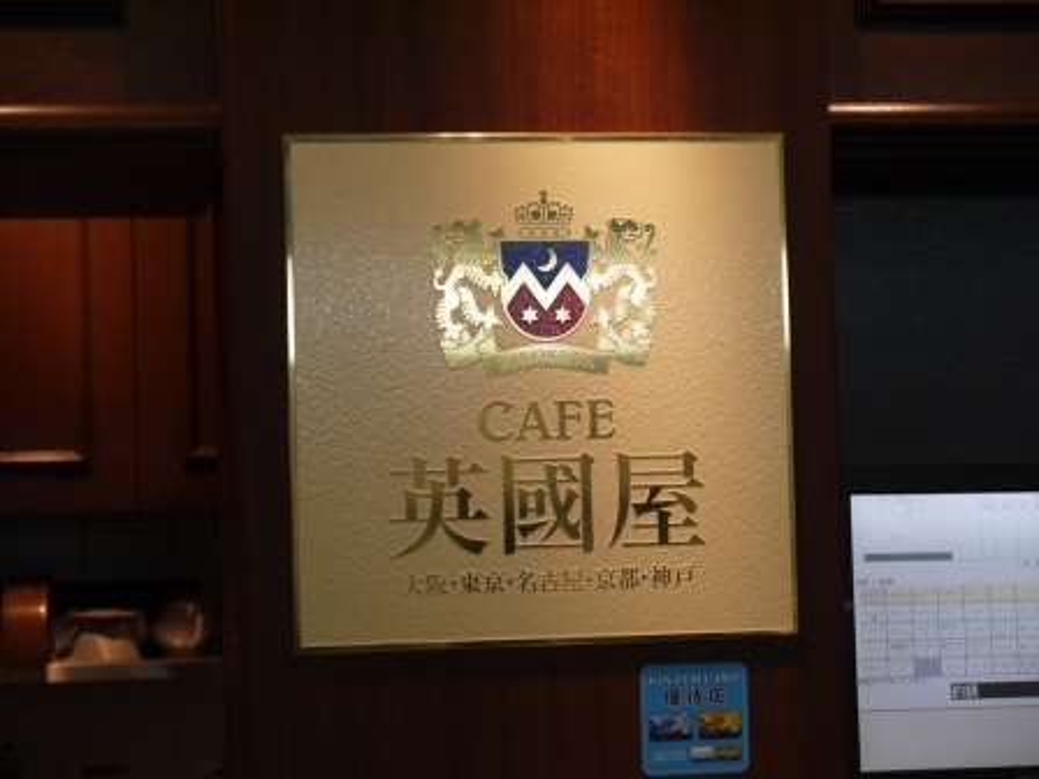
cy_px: 390
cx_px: 520
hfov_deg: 23.8
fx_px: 2461
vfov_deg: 18.0
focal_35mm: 82
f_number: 5.6
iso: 640
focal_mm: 41
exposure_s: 1/80
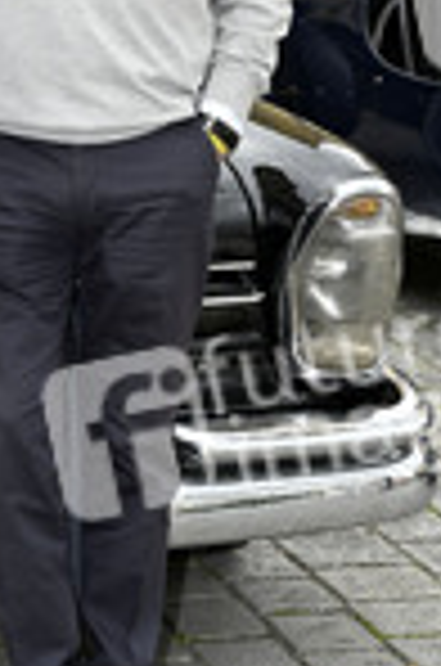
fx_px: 2197
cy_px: 189
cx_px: -135
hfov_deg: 11.2
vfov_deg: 17.2
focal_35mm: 119
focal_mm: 44
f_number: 6.3
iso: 320
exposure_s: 1/160
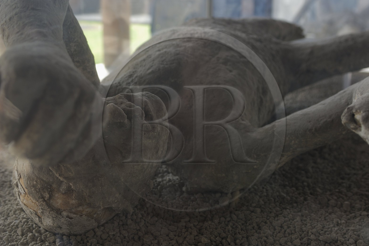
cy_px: 125
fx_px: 441
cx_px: 188
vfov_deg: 31.2
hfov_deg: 45.4
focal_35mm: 43
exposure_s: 1/125
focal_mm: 28
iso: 100
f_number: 3.8
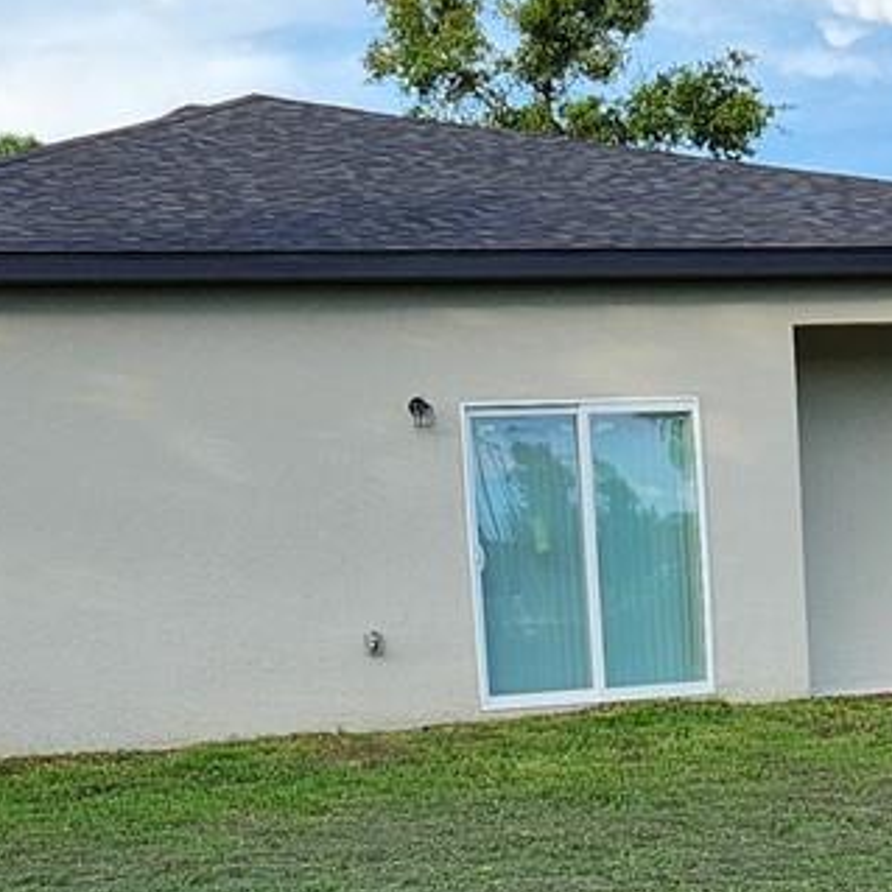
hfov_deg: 17.0
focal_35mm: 102
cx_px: 610
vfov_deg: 16.2
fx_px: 2974
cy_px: 1158
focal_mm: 5.4
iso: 20
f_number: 1.8
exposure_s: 1/433
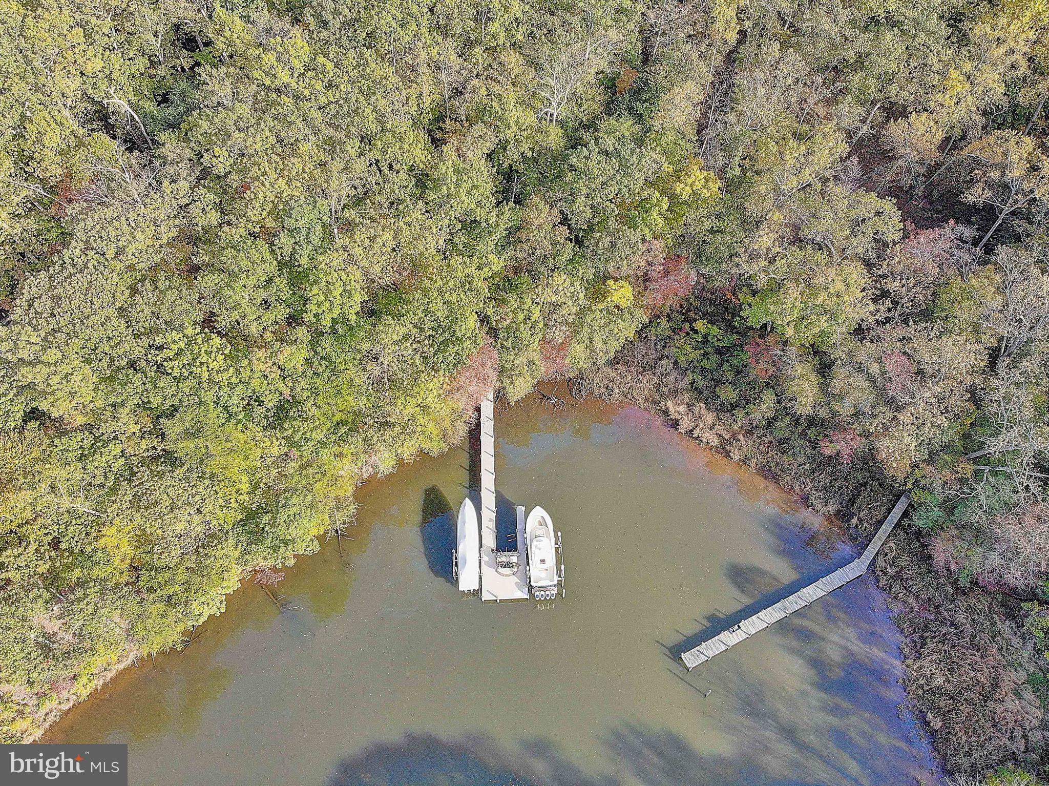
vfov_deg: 56.8
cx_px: 524
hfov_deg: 71.6
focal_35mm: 24
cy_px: 393
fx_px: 727
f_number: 2.8
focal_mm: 4.5
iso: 100
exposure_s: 1/170
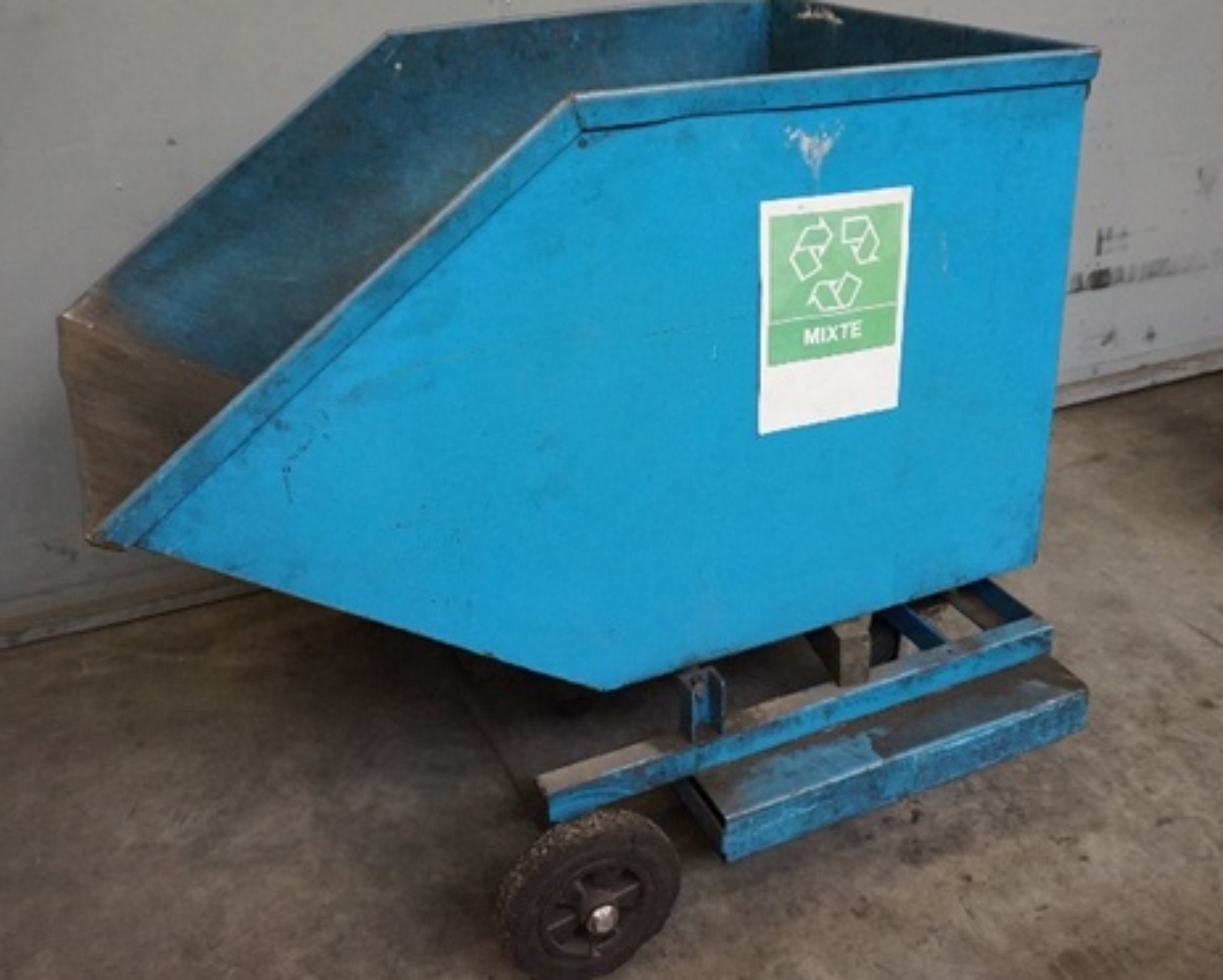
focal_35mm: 35
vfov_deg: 42.1
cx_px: 671
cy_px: 404
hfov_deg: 51.4
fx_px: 1268
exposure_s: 1/125
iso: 3200
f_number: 3.5
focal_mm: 16
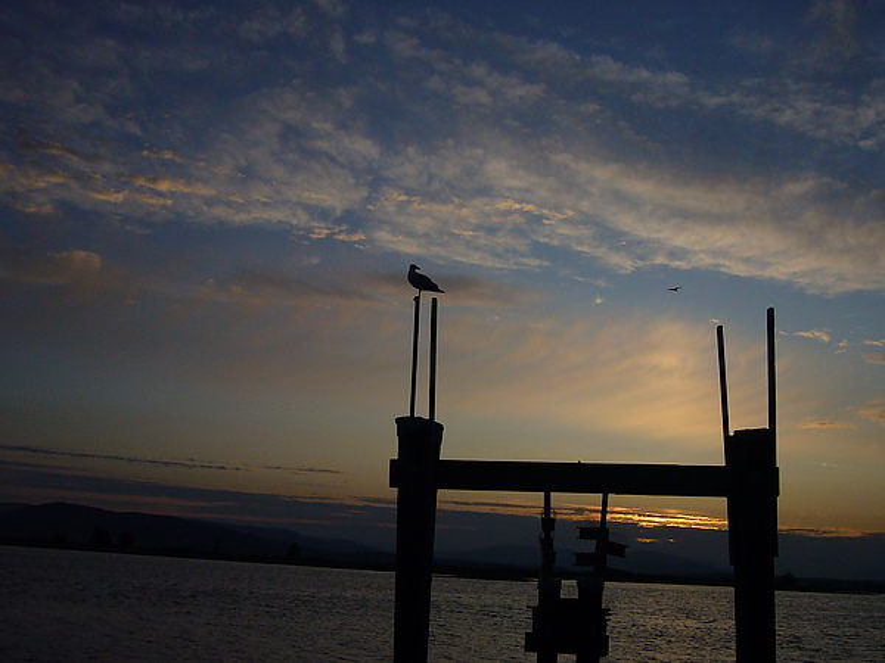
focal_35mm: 41
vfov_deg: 35.1
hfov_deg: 45.8
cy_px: 332
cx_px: 442
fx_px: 1048
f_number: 5.6
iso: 80
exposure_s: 1/500
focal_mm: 4.9
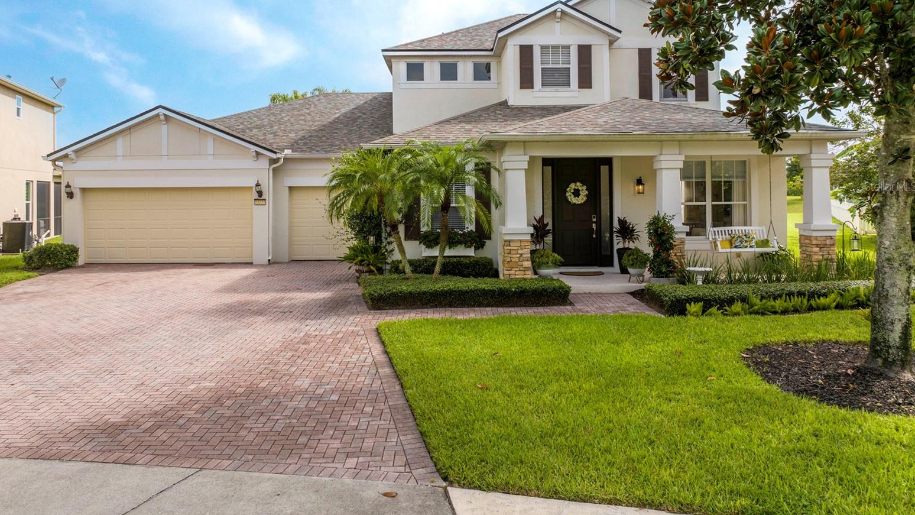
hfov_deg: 69.8
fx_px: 655
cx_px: 447
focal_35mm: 27
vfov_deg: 42.5
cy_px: 186
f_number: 2.8
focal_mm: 12.29
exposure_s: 1/3200
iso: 370
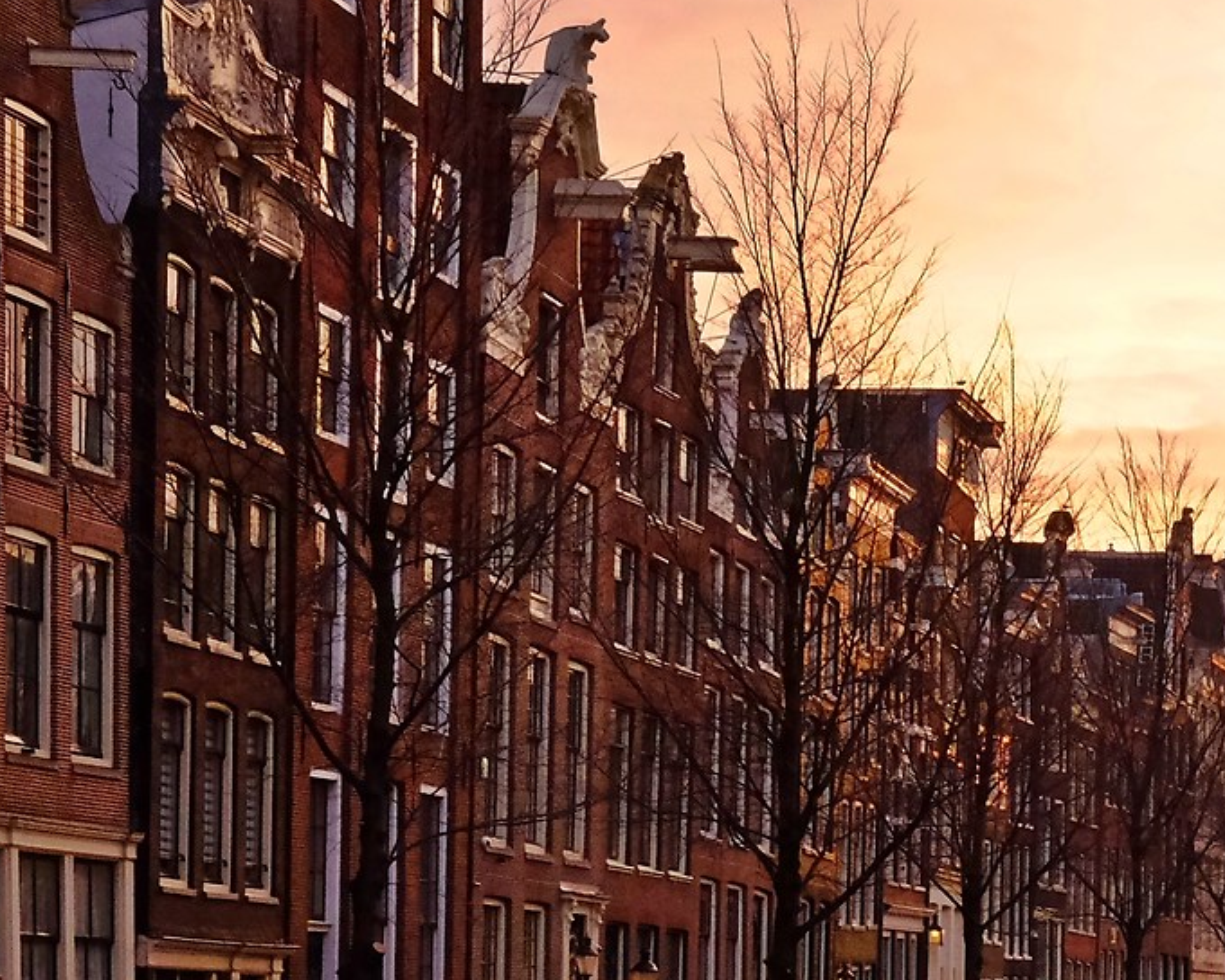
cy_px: 1328
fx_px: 4206
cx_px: 1765
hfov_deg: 15.4
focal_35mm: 116
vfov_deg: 12.8
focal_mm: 23
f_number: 13
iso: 1600
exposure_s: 1/125
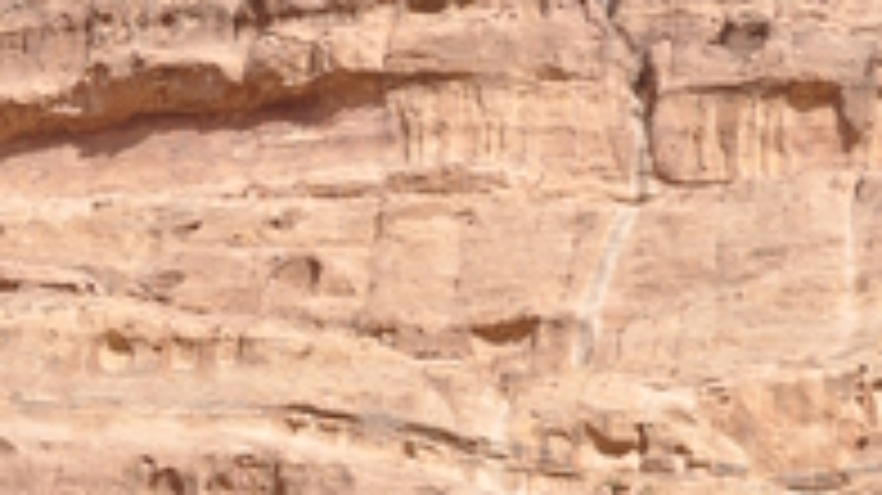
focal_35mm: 154
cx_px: 799
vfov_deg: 7.5
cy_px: 1107
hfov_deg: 13.9
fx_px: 3594
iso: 200
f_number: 9
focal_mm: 29
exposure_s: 1/320
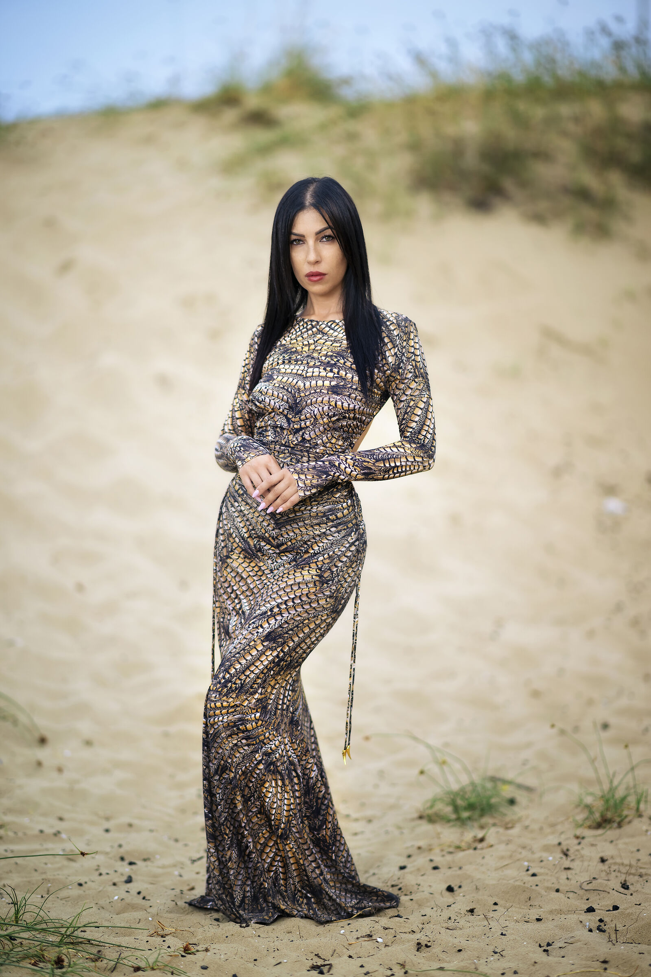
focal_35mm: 105
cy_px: 488
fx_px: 2848
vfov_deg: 19.5
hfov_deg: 13.0
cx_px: 326
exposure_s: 1/1250
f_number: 1.6
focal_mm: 105
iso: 64
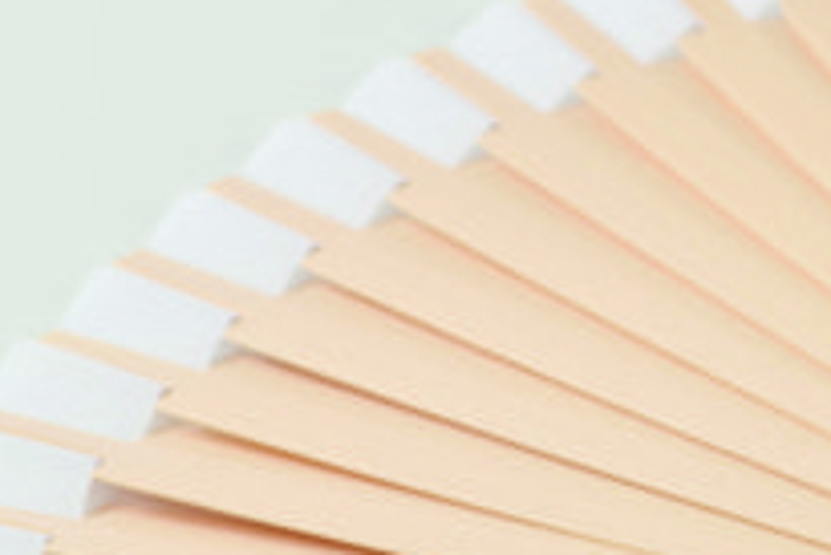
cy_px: 506
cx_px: 1180
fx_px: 7091
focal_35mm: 307
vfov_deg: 4.5
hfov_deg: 6.6
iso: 100
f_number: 11
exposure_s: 1/125
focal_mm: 105
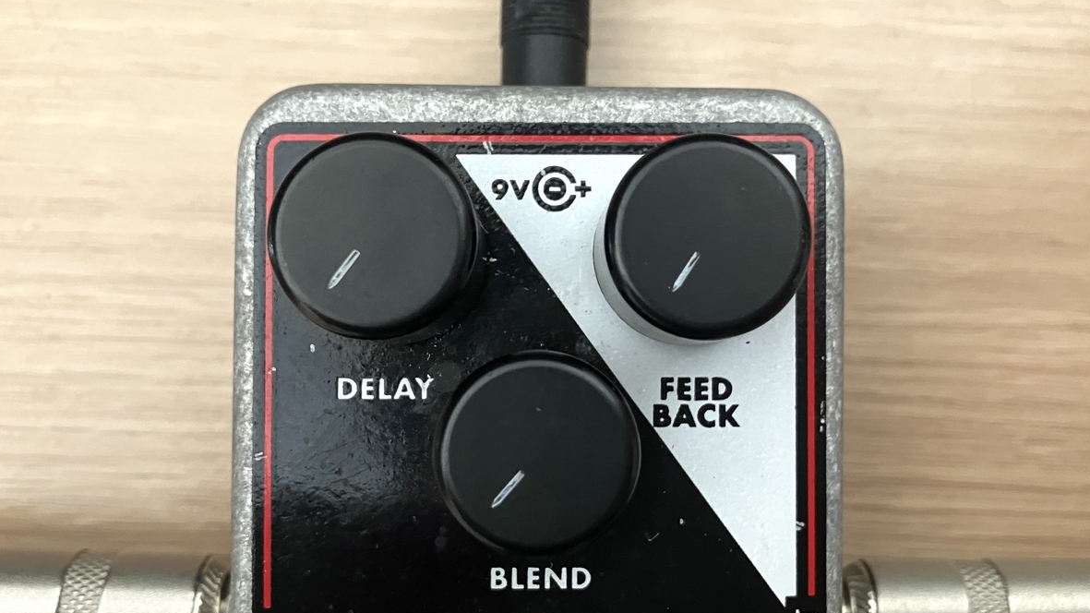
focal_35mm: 31
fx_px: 896
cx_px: 539
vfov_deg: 37.4
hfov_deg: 62.6
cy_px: 407
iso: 400
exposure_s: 1/32
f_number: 1.8
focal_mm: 3.99
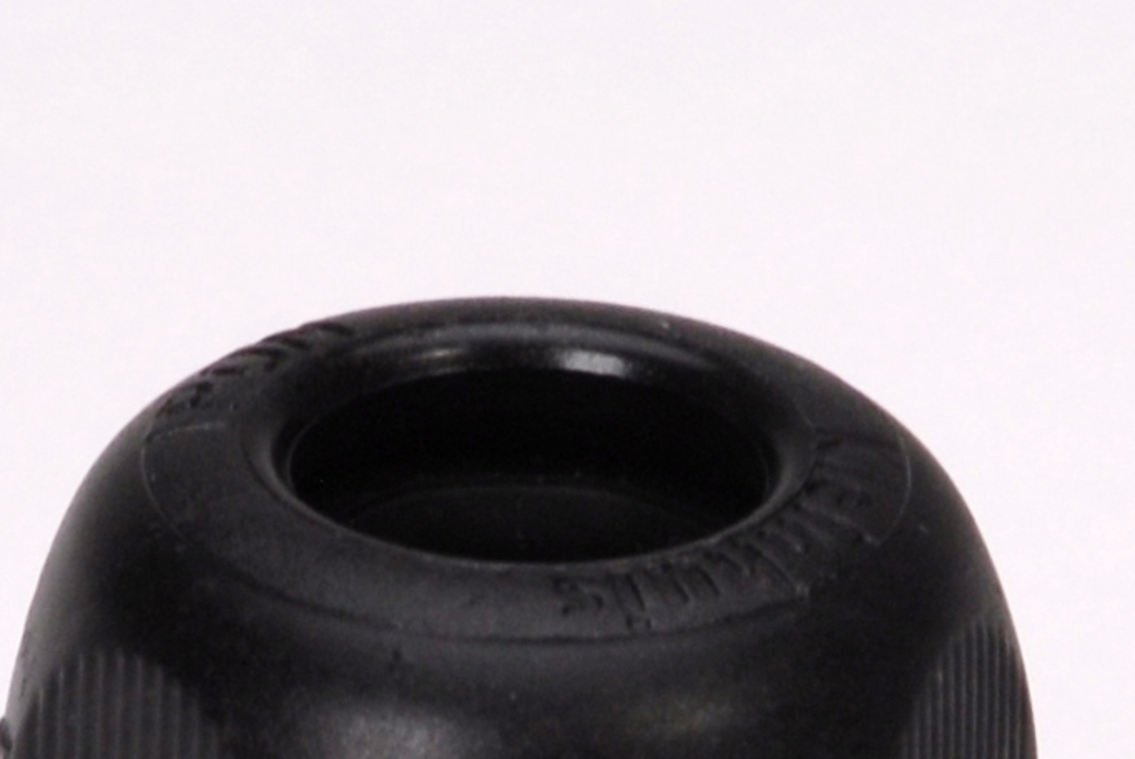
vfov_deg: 1.3
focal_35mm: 1021
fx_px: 32224
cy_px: 1236
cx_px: 515
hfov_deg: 2.0
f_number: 14
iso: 200
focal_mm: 120
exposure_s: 1/125
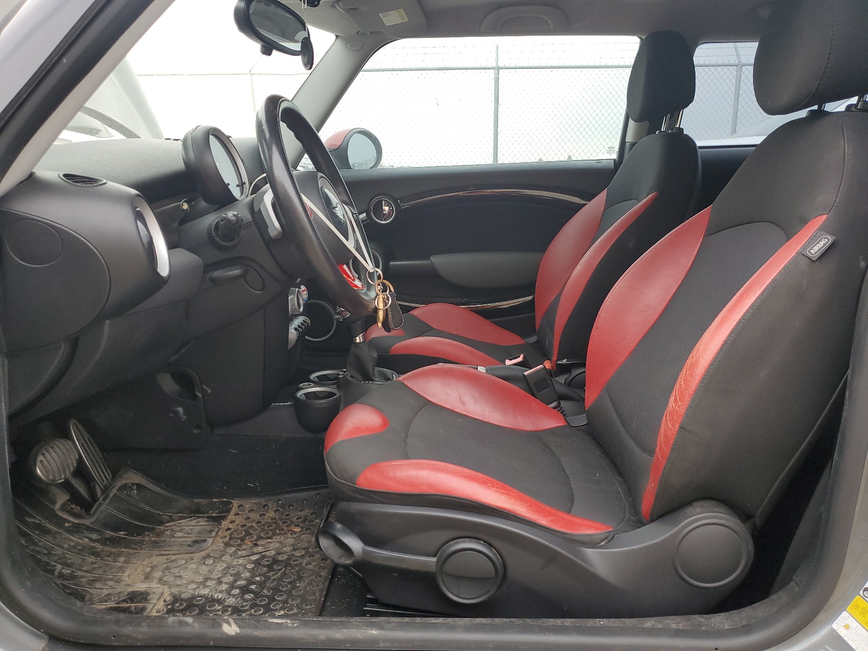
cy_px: 326
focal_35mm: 26
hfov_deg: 67.3
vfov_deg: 53.1
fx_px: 652
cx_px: 434
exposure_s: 1/120
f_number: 1.5
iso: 74
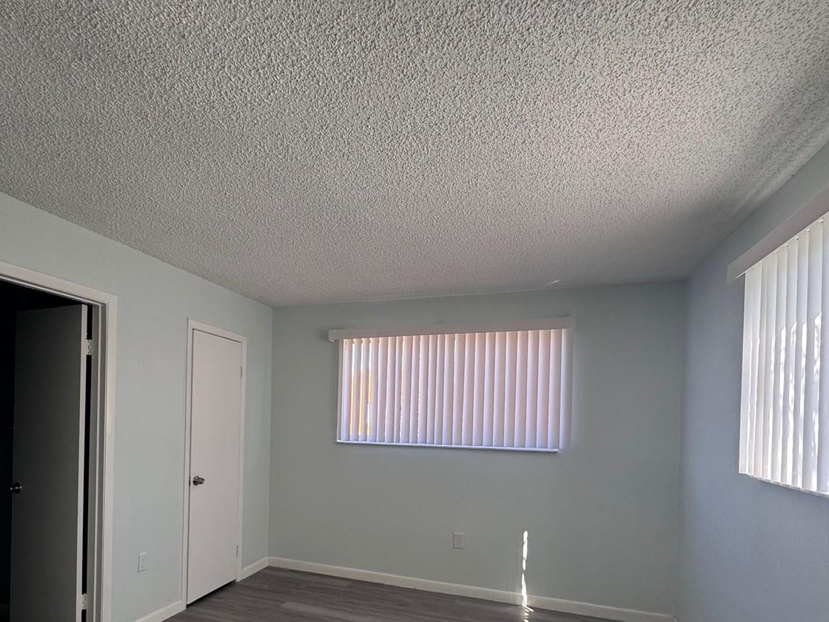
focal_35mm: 20
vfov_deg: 64.1
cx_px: 361
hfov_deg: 81.3
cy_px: 421
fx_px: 479
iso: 64
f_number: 2.2
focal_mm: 2.22
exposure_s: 1/99
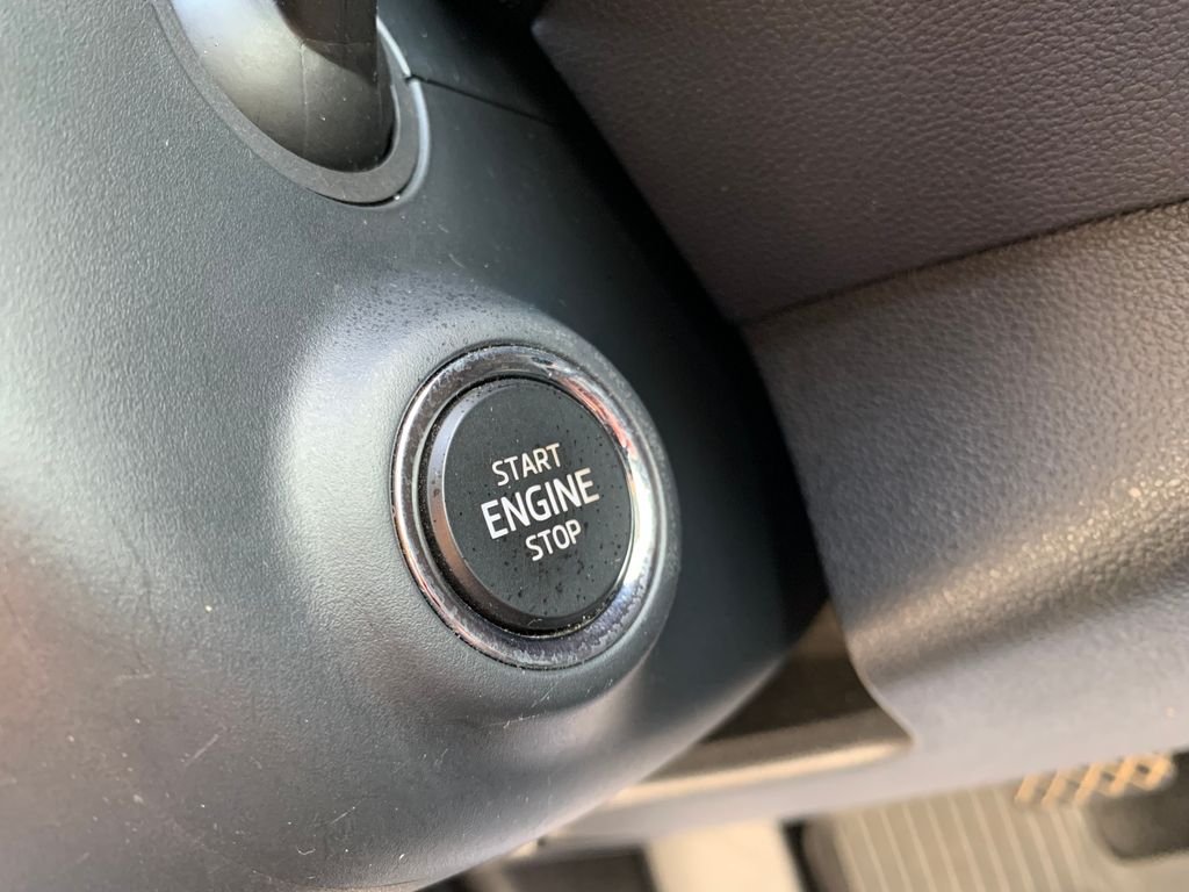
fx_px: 893
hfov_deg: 67.3
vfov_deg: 53.1
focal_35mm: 26
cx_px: 594
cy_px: 446
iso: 400
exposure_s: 1/52
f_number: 1.8
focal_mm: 4.25
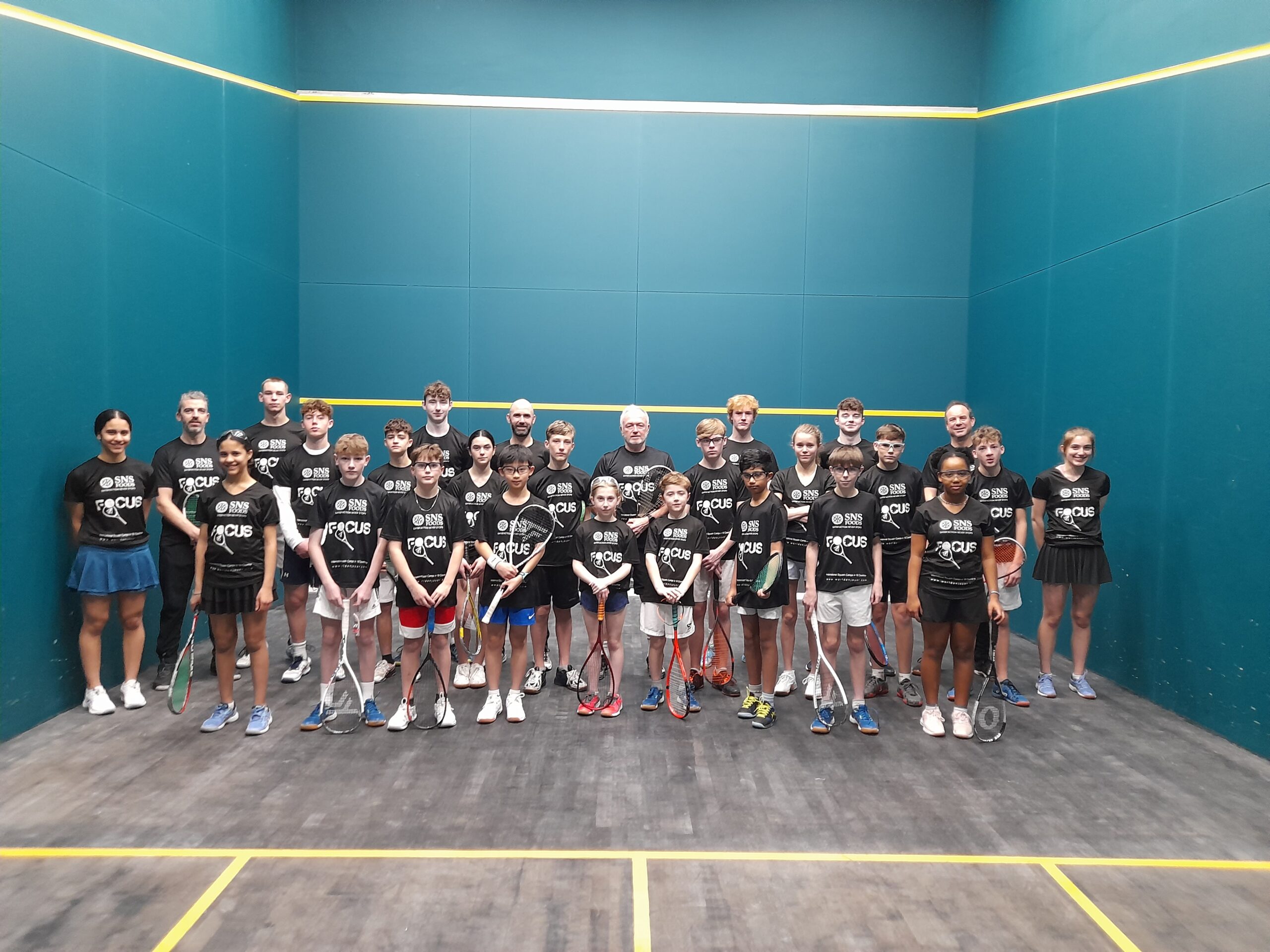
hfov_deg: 69.4
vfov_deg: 54.9
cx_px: 635
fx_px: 917
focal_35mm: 25
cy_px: 476
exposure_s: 1/50
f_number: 2
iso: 320
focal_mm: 4.6
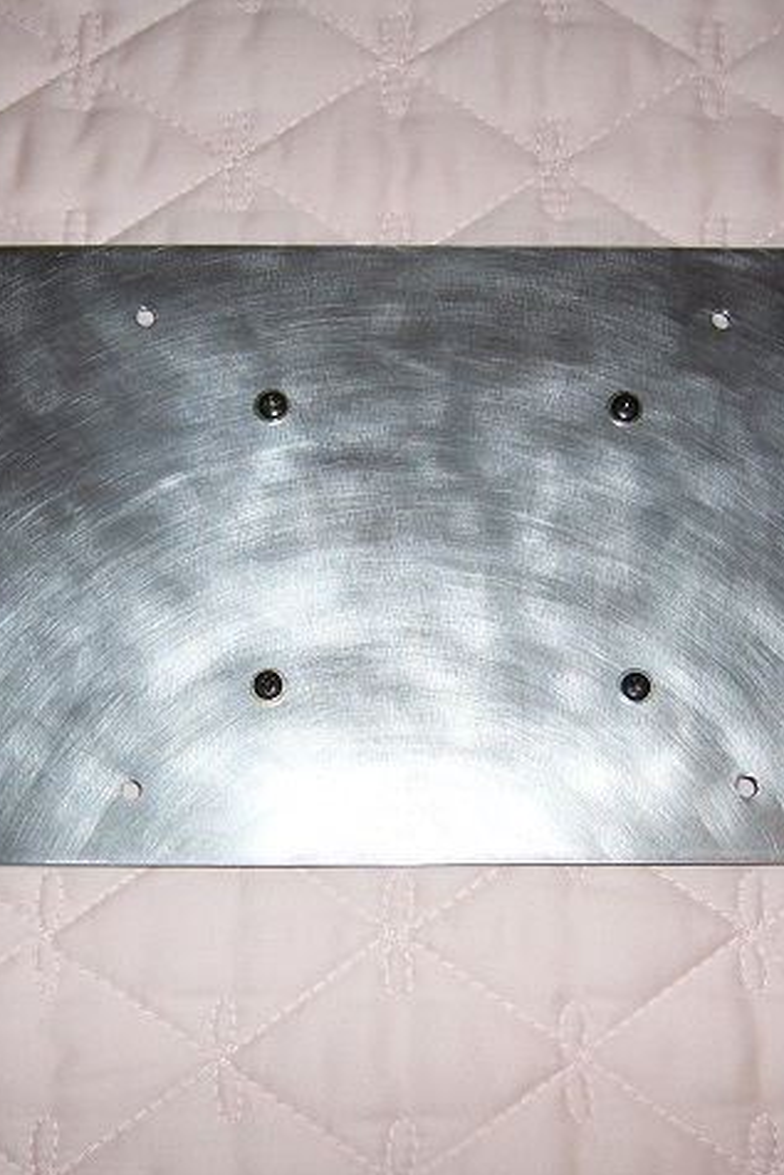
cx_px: 356
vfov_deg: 40.3
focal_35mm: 49
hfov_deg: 27.5
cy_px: 589
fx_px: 1599
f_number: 2.8
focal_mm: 5.8
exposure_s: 1/30
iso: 80
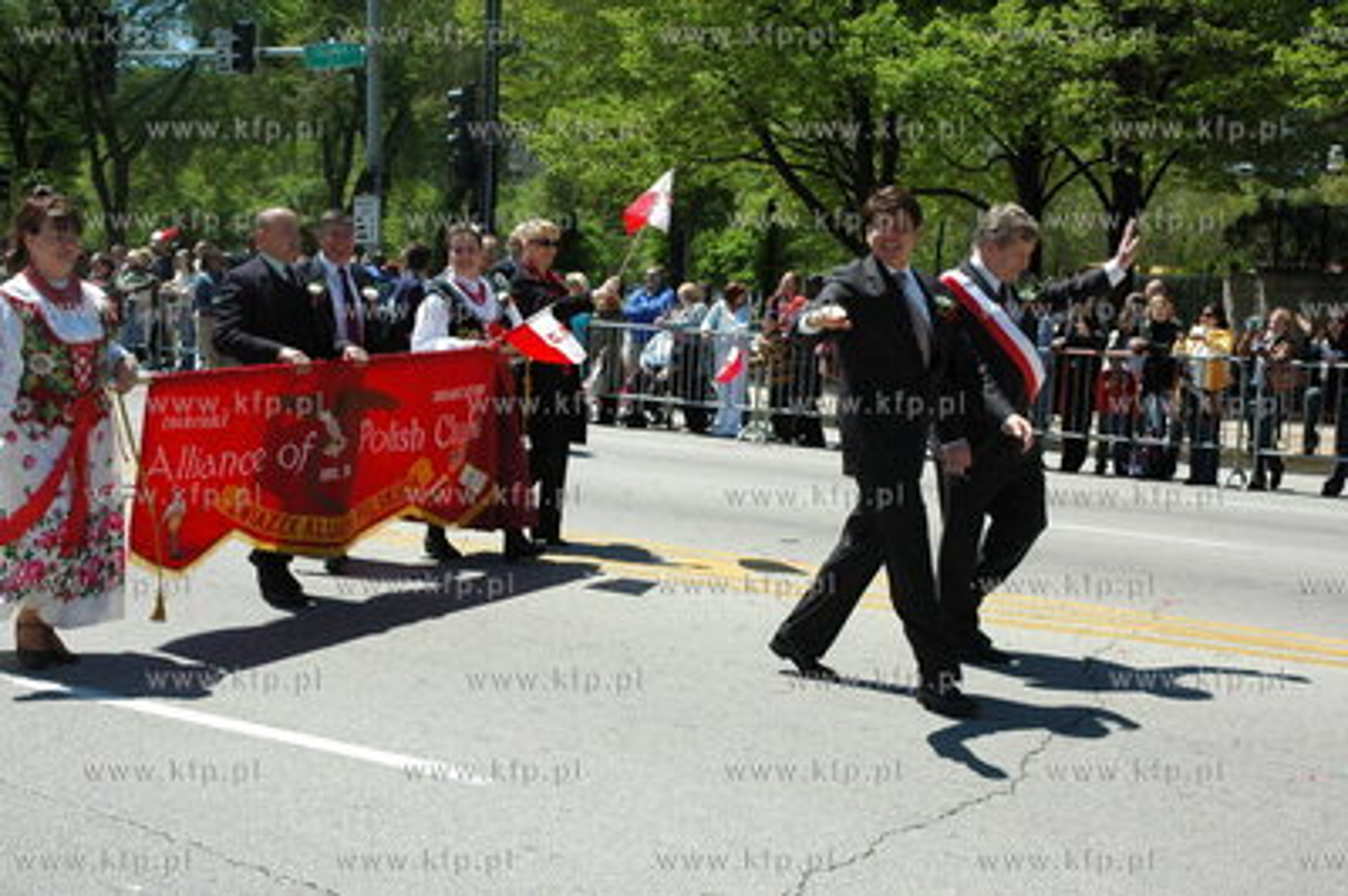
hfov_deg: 42.4
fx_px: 1740
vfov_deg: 28.9
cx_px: 674
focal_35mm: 46
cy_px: 448
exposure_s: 1/640
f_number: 11
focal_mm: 31
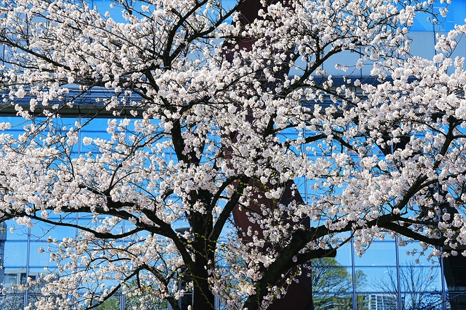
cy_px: 155
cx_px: 233
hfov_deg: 28.1
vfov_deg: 18.9
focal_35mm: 72
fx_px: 932
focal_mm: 72
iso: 100
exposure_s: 1/250
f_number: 7.1
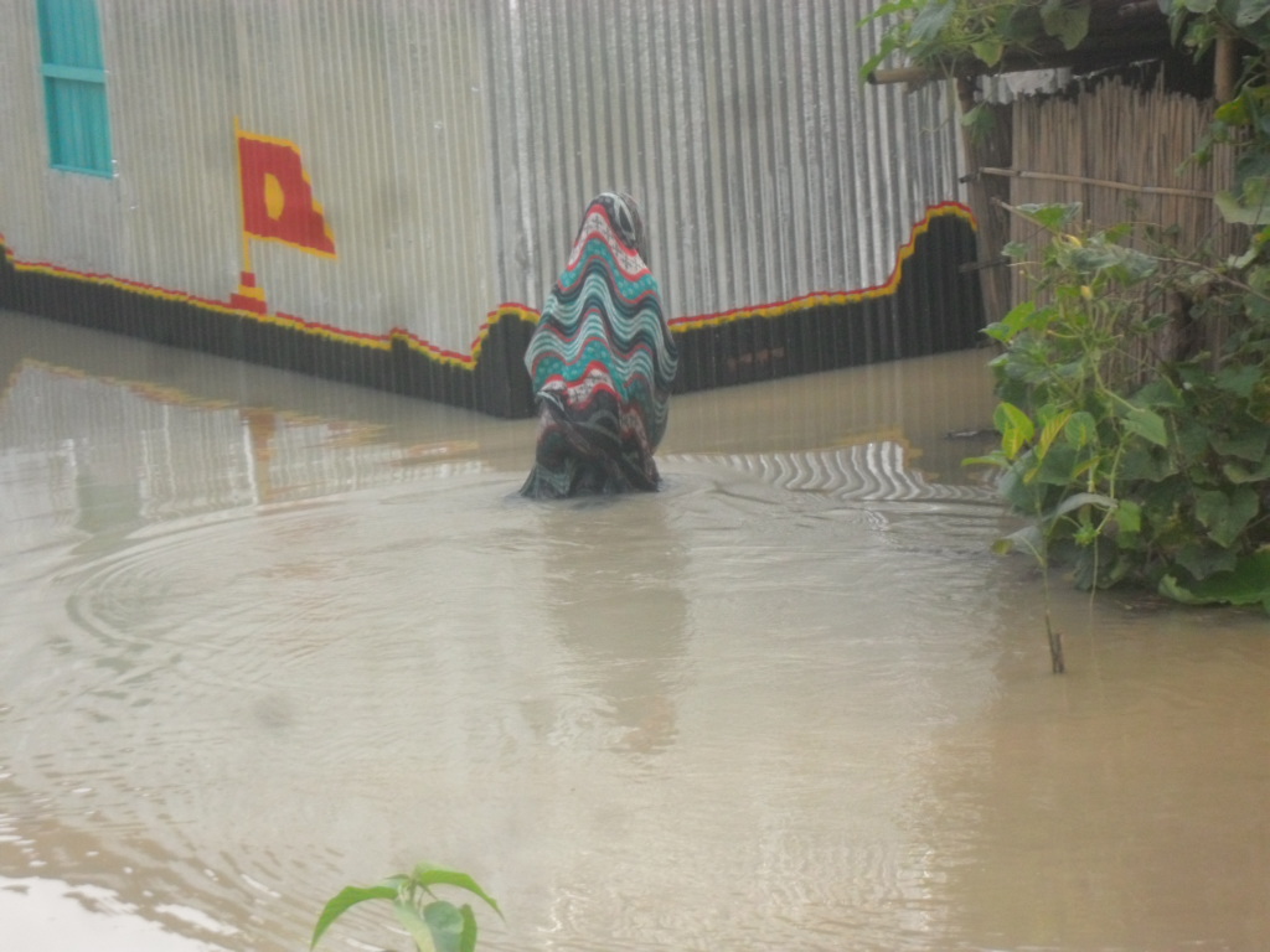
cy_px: 476
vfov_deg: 11.0
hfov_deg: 14.6
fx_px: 4953
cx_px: 635
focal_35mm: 135
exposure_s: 1/90
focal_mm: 24.5
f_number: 5.9
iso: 240
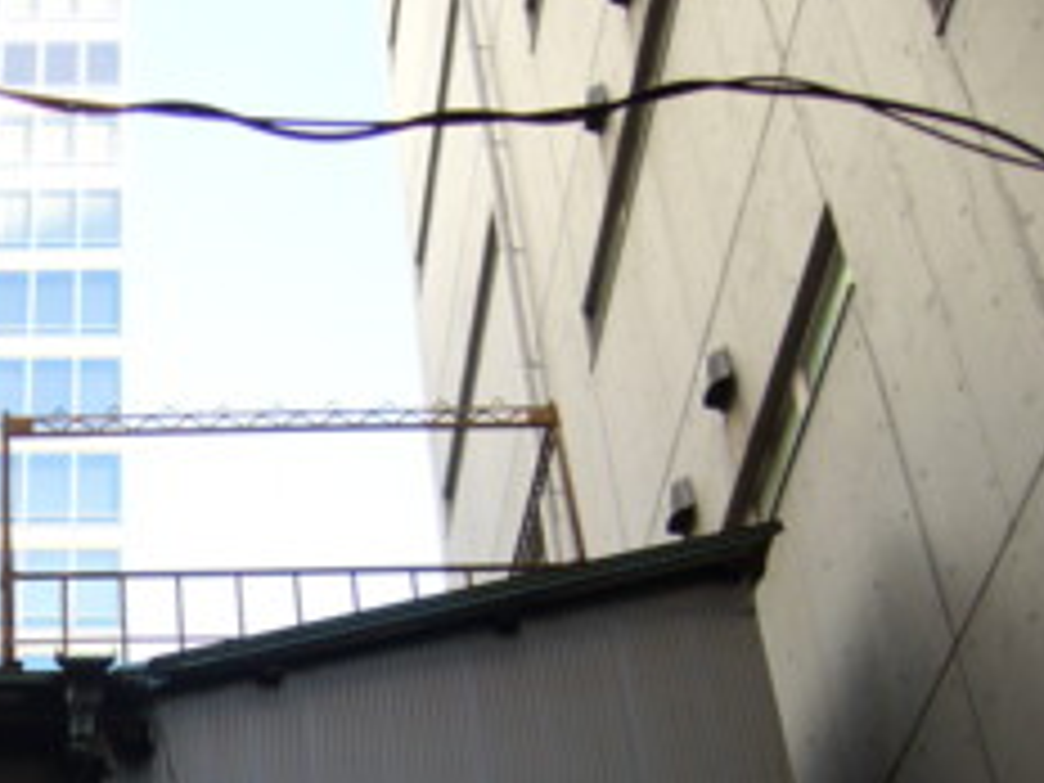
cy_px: 720
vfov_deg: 21.1
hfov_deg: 27.3
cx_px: 50
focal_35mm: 68
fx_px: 2051
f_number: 2.8
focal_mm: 5.8
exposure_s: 1/60
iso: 80
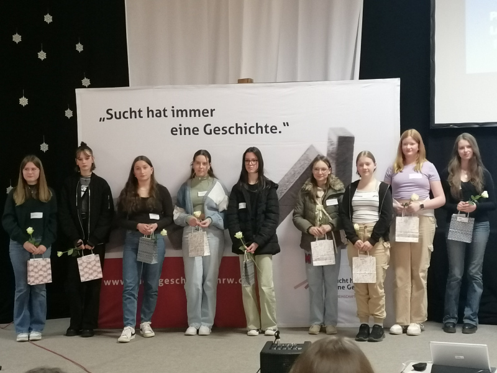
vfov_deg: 25.2
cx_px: 248
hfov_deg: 33.2
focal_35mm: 58
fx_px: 833
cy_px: 186
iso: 800
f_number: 1.8
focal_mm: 4.75
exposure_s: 1/16.7
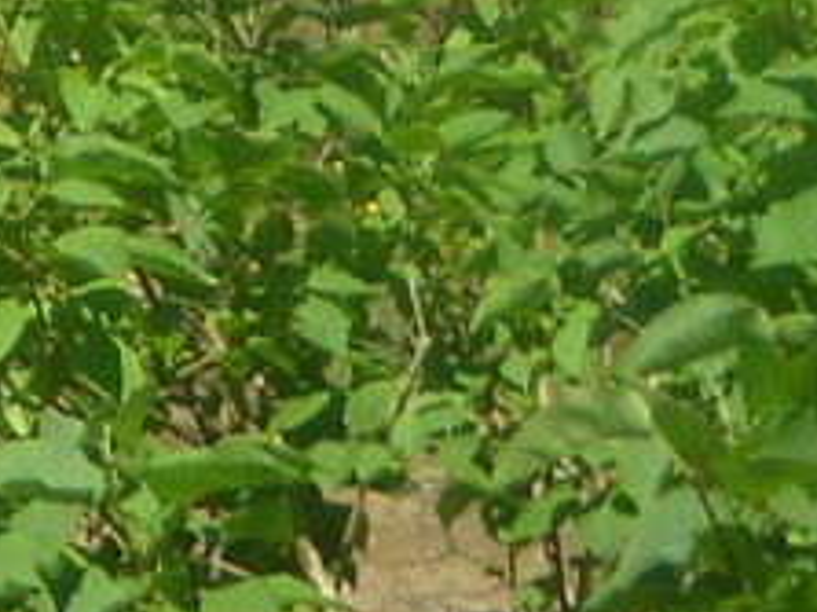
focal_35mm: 265
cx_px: -1260
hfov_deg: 7.0
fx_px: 6251
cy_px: -1319
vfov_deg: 5.3
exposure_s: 1/154
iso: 64
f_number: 5.5
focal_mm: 6.72
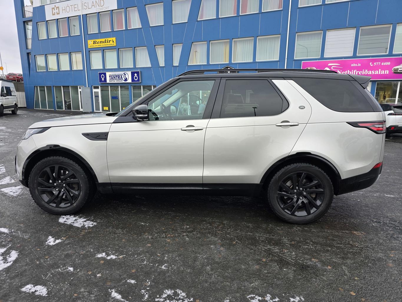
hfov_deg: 73.9
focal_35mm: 23
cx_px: 201
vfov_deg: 58.9
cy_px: 151
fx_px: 267
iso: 80
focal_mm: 6.3
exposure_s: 1/180
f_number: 1.7
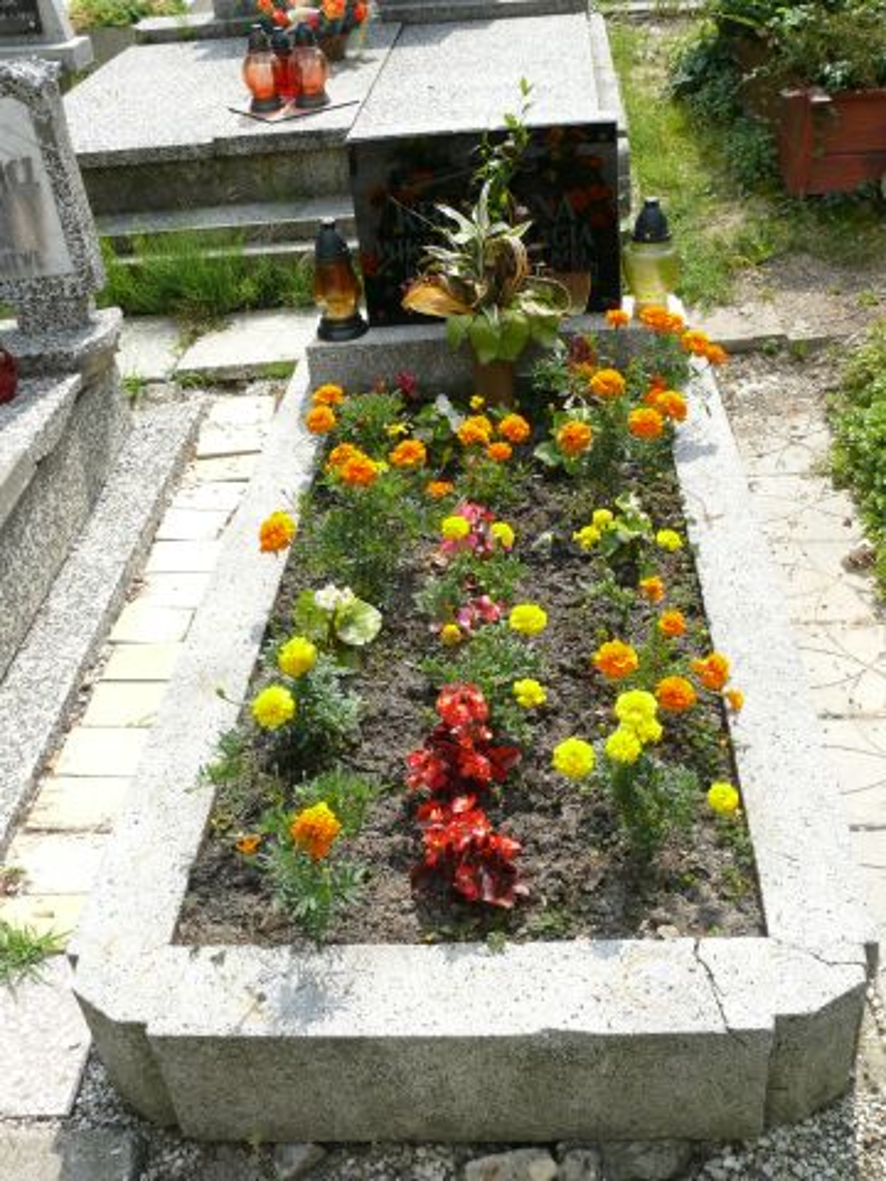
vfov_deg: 52.6
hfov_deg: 40.7
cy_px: 590
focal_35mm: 35
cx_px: 443
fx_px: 1194
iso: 100
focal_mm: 7.4
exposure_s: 1/250
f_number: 5.6
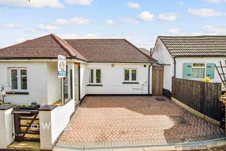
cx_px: 109
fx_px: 100
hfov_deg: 96.7
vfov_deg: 73.7
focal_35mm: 16
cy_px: 71
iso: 400
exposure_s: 1/1600
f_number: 8
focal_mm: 10
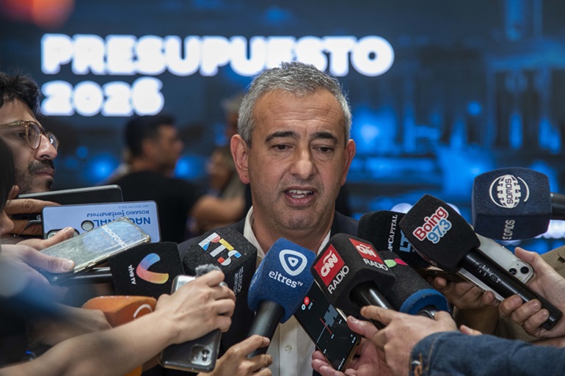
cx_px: 282
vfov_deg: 11.4
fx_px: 1882
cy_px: 188
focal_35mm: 120
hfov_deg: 17.1
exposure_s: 1/125
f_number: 4.5
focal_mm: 120
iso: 2000
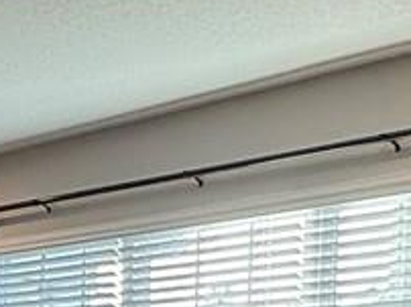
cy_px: 551
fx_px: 1316
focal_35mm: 111
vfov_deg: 12.2
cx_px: -61
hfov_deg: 17.1
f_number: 2.2
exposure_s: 1/120
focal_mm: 2.22
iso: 80
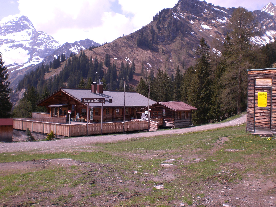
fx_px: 311
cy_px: 102
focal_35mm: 39
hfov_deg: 47.9
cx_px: 136
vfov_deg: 36.8
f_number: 4.4
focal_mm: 6.3
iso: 50
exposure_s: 1/400
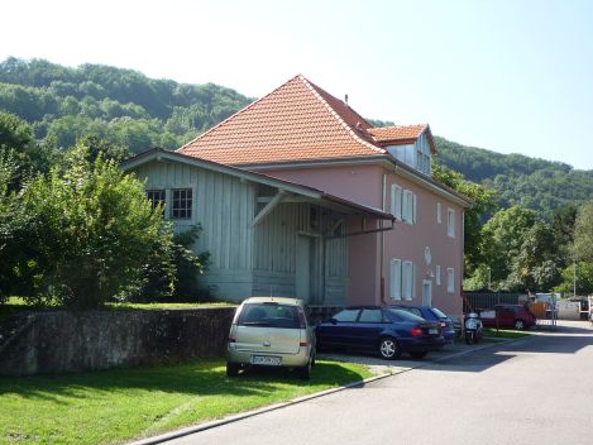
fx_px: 737
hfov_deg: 43.8
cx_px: 291
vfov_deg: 33.6
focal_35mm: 43
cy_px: 220
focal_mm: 5.2
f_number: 4
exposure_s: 1/320
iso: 100
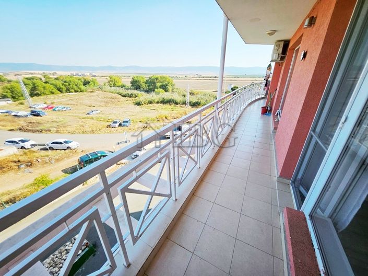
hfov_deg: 106.2
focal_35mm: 13
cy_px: 138
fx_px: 138
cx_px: 184
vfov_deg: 89.9
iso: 32
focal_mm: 1.7
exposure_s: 1/728
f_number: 2.2
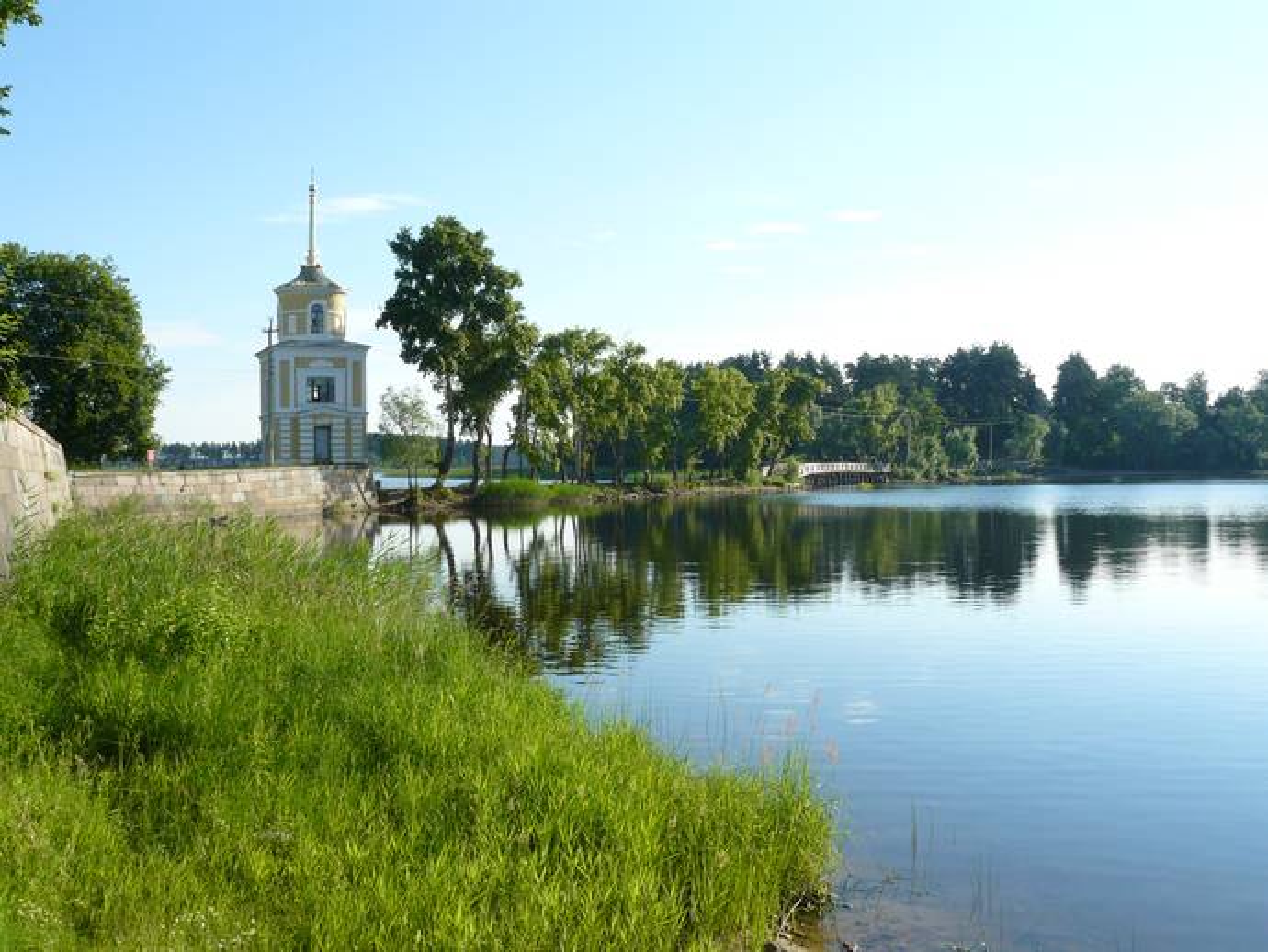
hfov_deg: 51.3
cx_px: 634
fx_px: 1319
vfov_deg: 39.7
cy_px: 476
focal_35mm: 36
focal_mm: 6
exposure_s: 1/250
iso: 100
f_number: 5.6
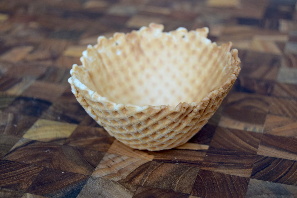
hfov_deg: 29.2
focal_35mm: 69
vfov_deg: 19.7
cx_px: 148
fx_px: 569
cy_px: 99
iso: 400
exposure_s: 1/60
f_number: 5.3
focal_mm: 46
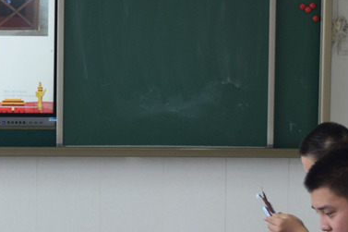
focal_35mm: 185
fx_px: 1787
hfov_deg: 10.9
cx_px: -54
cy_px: 132
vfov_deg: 7.4
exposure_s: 1/80
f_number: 4.5
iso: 400
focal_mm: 31
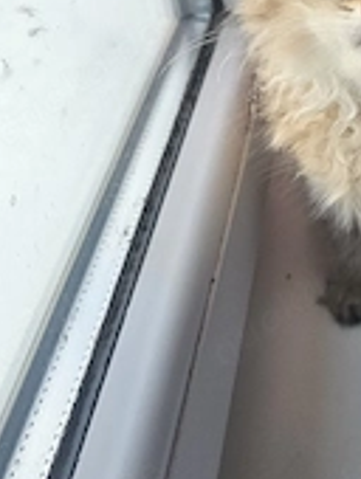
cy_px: 113
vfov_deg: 34.6
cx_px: 355
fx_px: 749
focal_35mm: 54
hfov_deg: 25.8
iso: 125
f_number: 1.7
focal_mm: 6.3
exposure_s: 1/370
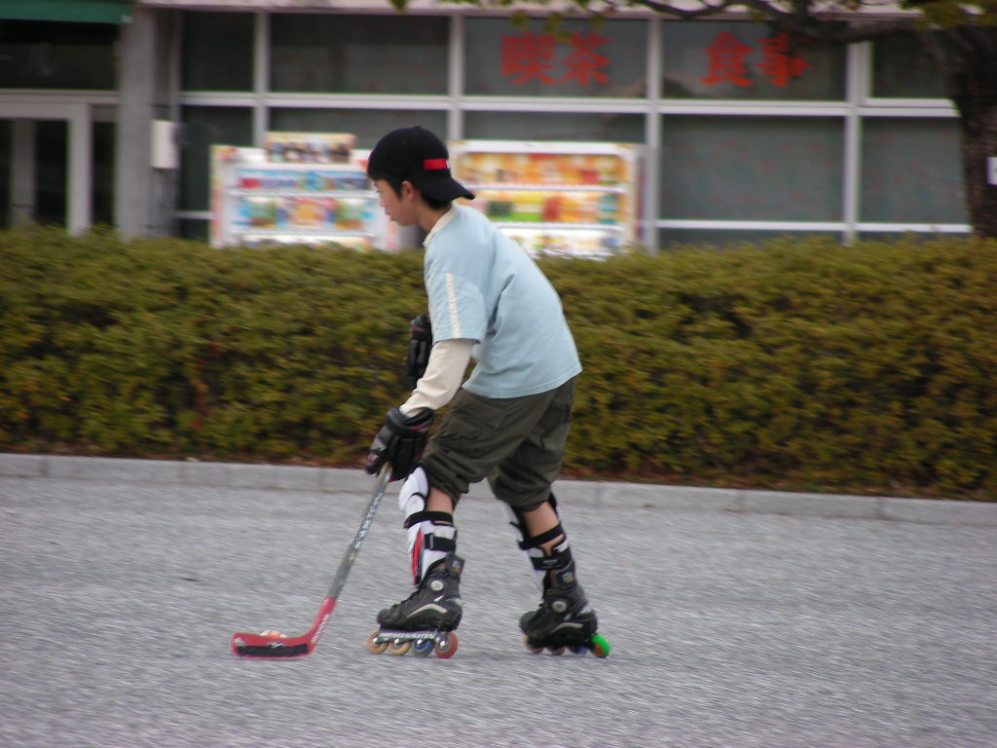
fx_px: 10945
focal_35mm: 380
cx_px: 498
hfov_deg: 5.2
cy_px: 374
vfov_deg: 3.9
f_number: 3.5
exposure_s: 1/107
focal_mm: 63.3
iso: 50
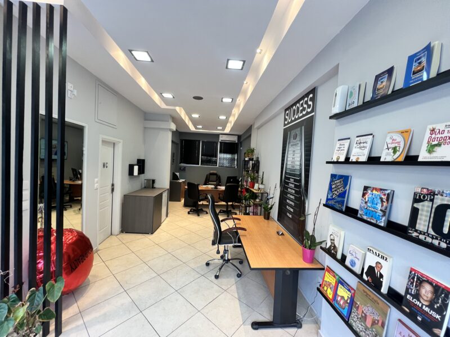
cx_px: 225
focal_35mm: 13
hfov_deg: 106.2
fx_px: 169
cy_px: 168
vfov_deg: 89.9
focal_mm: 1.57
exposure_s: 1/100
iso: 160
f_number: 1.8
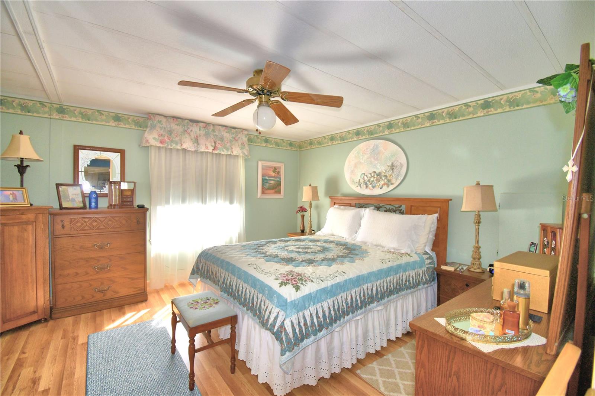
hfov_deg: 100.4
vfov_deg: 77.3
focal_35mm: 15
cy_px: 198
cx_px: 298
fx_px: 248
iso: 200
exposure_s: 1/50
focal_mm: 10
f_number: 4.5
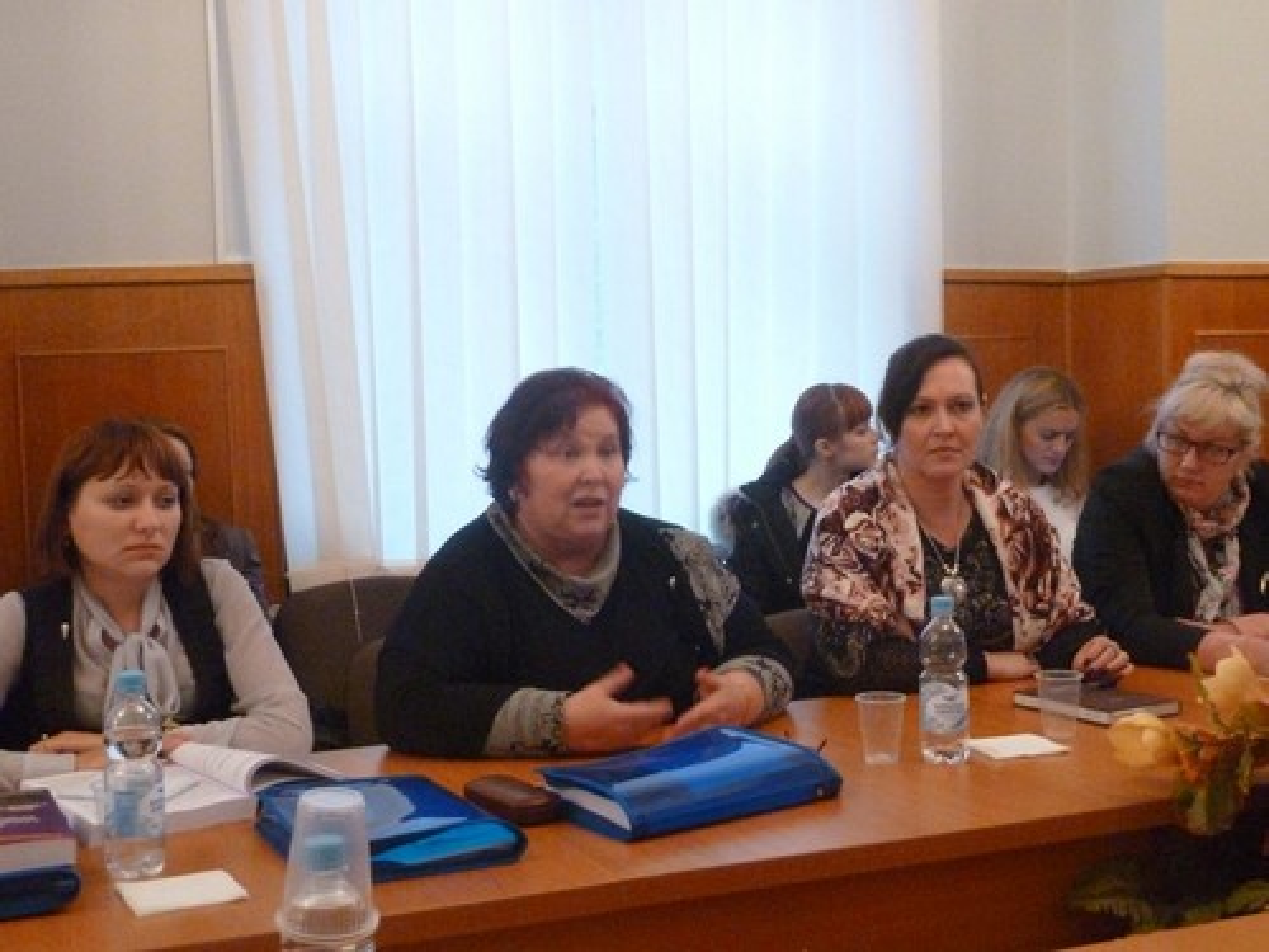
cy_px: 476
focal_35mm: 48
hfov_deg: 39.7
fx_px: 1760
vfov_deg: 30.3
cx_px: 634
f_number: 3.8
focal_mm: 7.9
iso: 800
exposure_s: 1/15
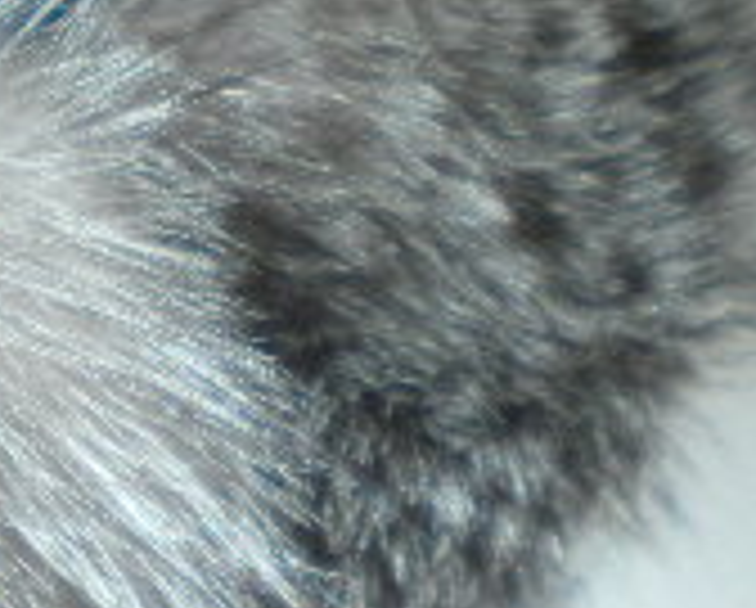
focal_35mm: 130
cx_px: -356
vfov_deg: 11.8
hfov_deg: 13.9
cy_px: 32
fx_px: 2914
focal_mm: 6.3
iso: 200
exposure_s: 1/30
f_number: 3.1
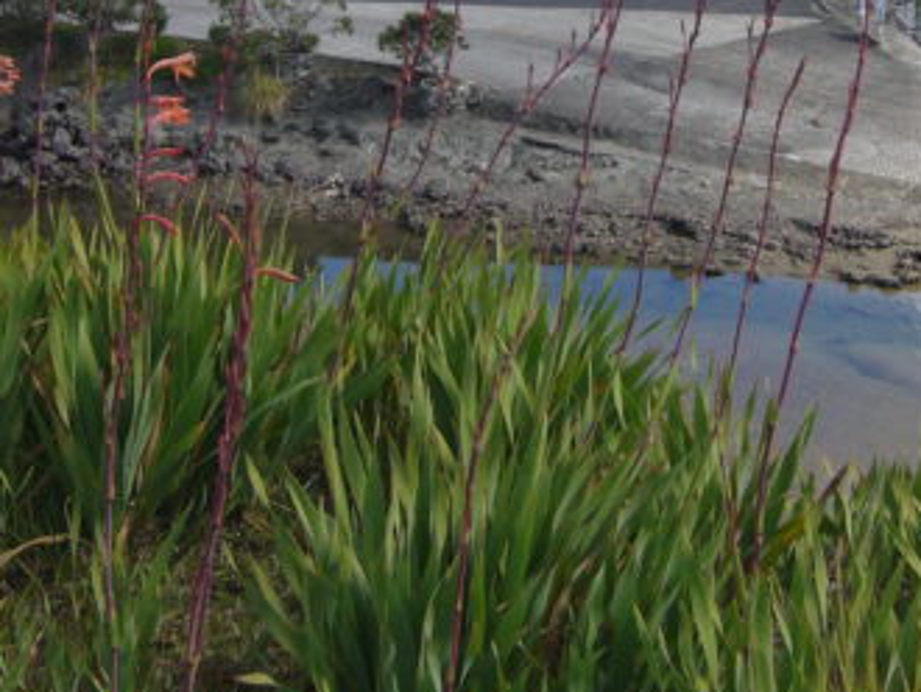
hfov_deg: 28.0
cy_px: 31
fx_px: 1837
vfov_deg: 20.8
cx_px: 594
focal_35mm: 69
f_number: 5.6
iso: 80
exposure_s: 1/200
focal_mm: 5.8
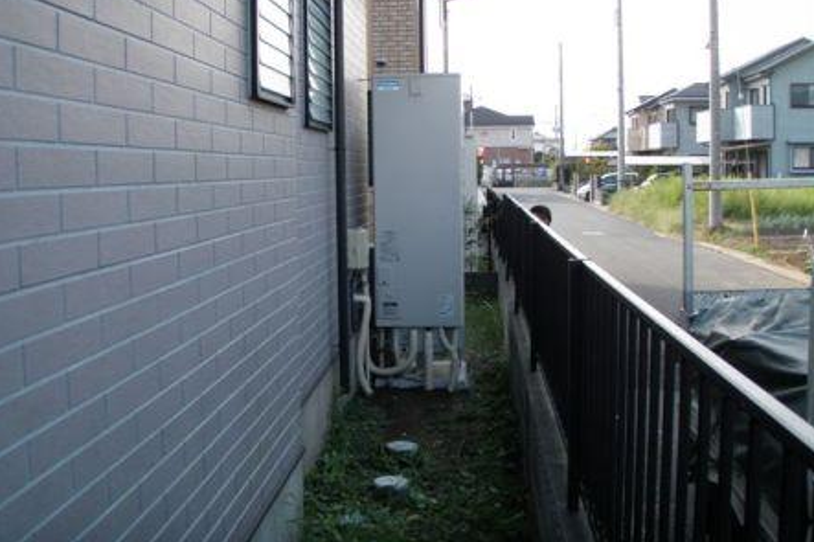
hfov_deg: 48.5
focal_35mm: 40
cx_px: 406
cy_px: 237
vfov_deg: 33.3
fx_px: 904
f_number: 3.5
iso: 80
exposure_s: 1/160
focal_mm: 6.7
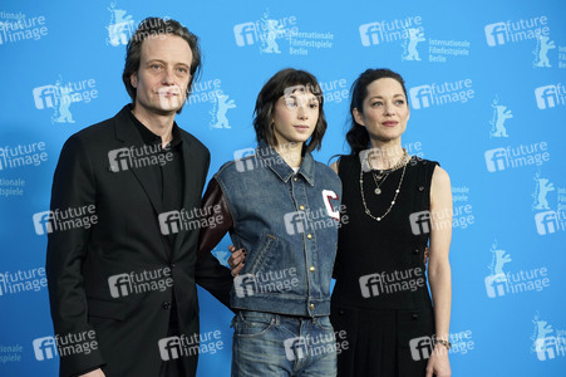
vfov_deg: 19.7
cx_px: 283
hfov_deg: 29.3
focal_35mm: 69
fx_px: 1084
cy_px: 188
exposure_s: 1/160
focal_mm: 69
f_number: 5.6
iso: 2000
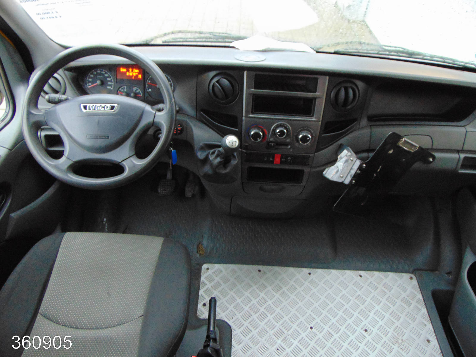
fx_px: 344
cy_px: 178
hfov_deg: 69.4
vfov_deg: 54.9
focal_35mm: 25
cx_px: 238
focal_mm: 4.5
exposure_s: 1/15
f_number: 3
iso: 400
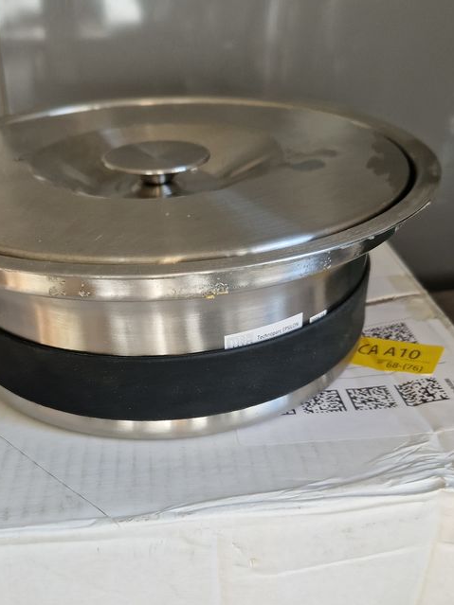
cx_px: 178
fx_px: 630
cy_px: 360
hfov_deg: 39.5
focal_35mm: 36
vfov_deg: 51.1
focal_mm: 5.4
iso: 50
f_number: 1.8
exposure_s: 1/334
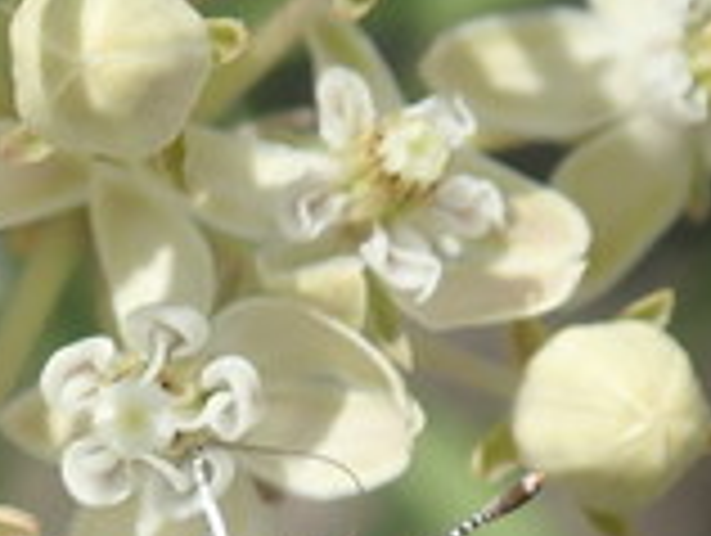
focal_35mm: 300
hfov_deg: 6.6
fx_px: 6171
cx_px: 29
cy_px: 721
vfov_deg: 4.9
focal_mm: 18
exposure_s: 1/320
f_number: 6.3
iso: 100
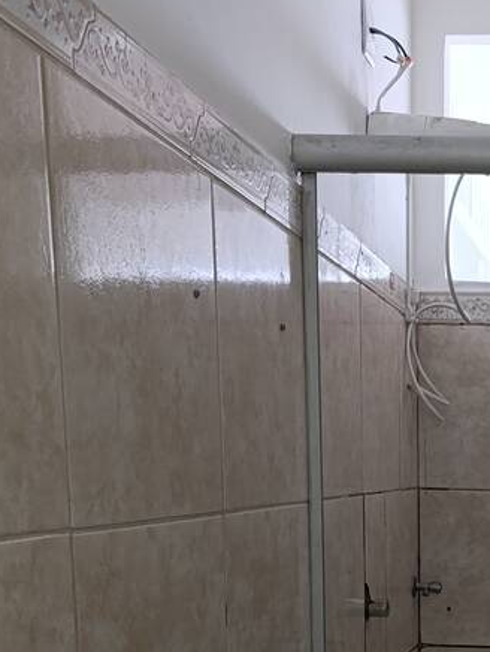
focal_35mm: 57
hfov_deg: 23.9
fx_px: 1074
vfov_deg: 31.3
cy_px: 649
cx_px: 552
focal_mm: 6.14
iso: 1250
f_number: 1.6
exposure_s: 1/120
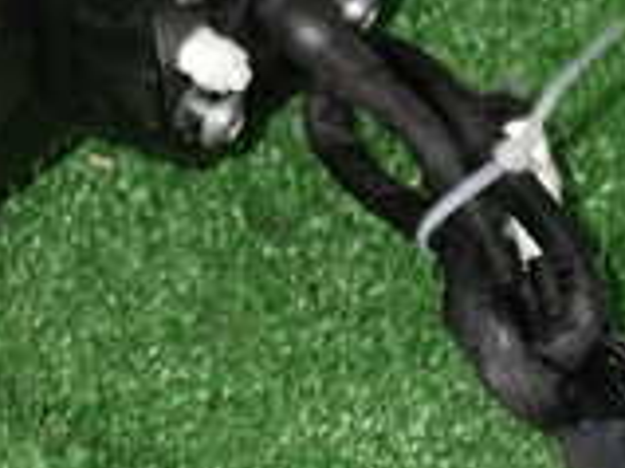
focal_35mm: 113
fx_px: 2039
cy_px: 94
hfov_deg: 16.3
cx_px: -228
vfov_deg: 13.0
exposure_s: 1/30
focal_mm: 5.4
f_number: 6.3
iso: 250
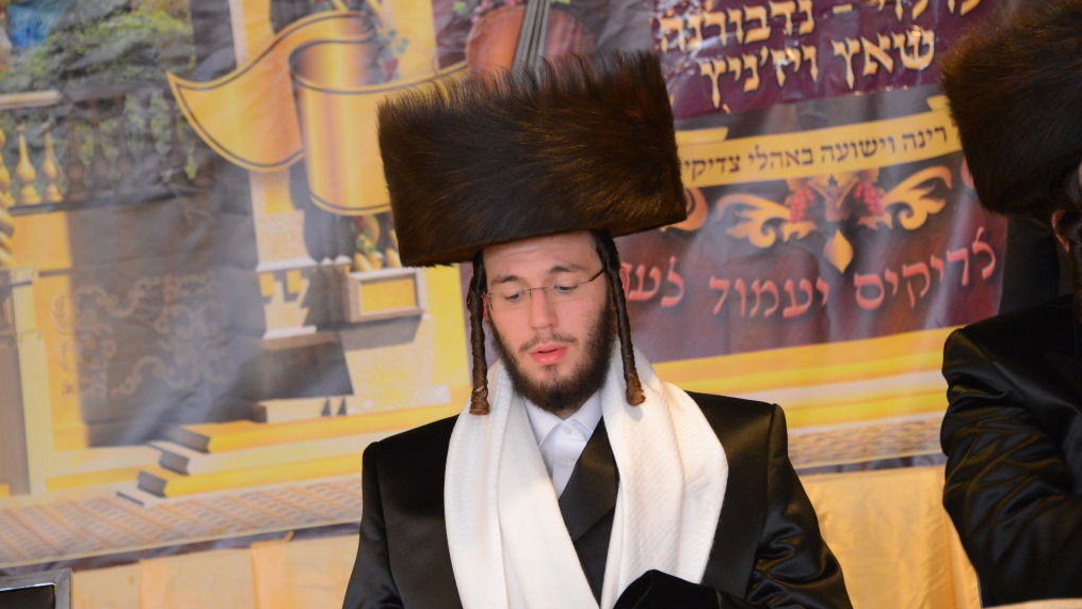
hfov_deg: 16.6
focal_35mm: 129
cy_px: 327
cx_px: 545
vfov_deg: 9.4
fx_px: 3701
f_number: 5.6
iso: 5000
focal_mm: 122
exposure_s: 1/60
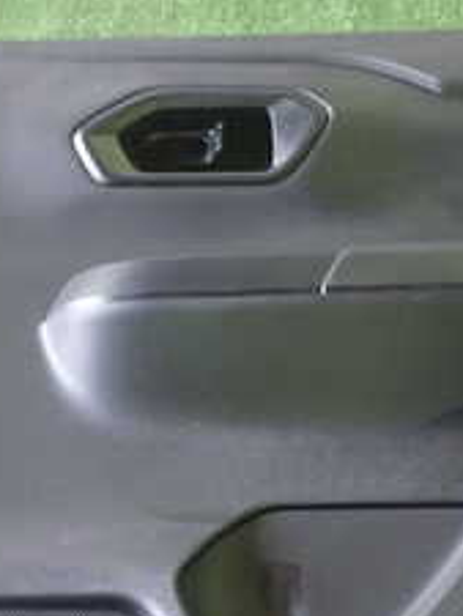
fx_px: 1710
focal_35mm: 96
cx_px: 342
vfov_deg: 20.2
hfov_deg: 15.4
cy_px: 482
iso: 800
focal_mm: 6.37
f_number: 2.5
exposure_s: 1/20
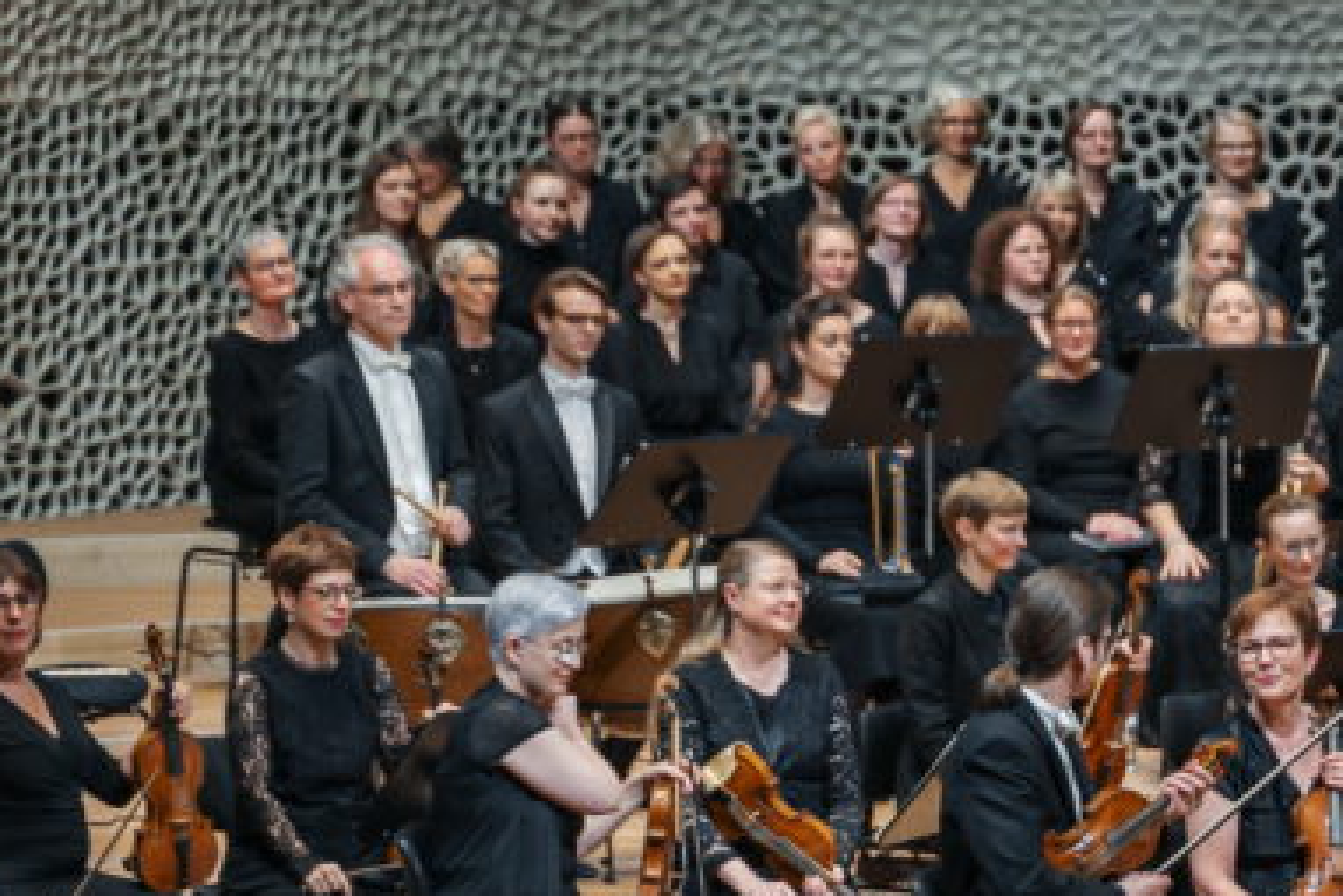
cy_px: 736
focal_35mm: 201
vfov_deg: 6.8
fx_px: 7501
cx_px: 1589
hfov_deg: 10.1
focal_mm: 75
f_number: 2.8
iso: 640
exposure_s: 1/250
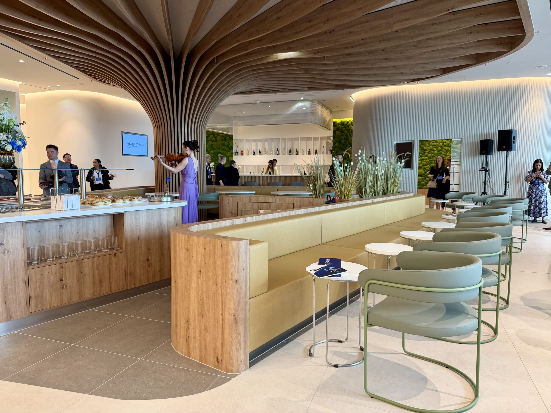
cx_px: 276
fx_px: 382
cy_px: 206
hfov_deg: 71.6
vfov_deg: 56.8
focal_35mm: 24
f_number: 1.78
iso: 125
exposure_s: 1/100
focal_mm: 6.76
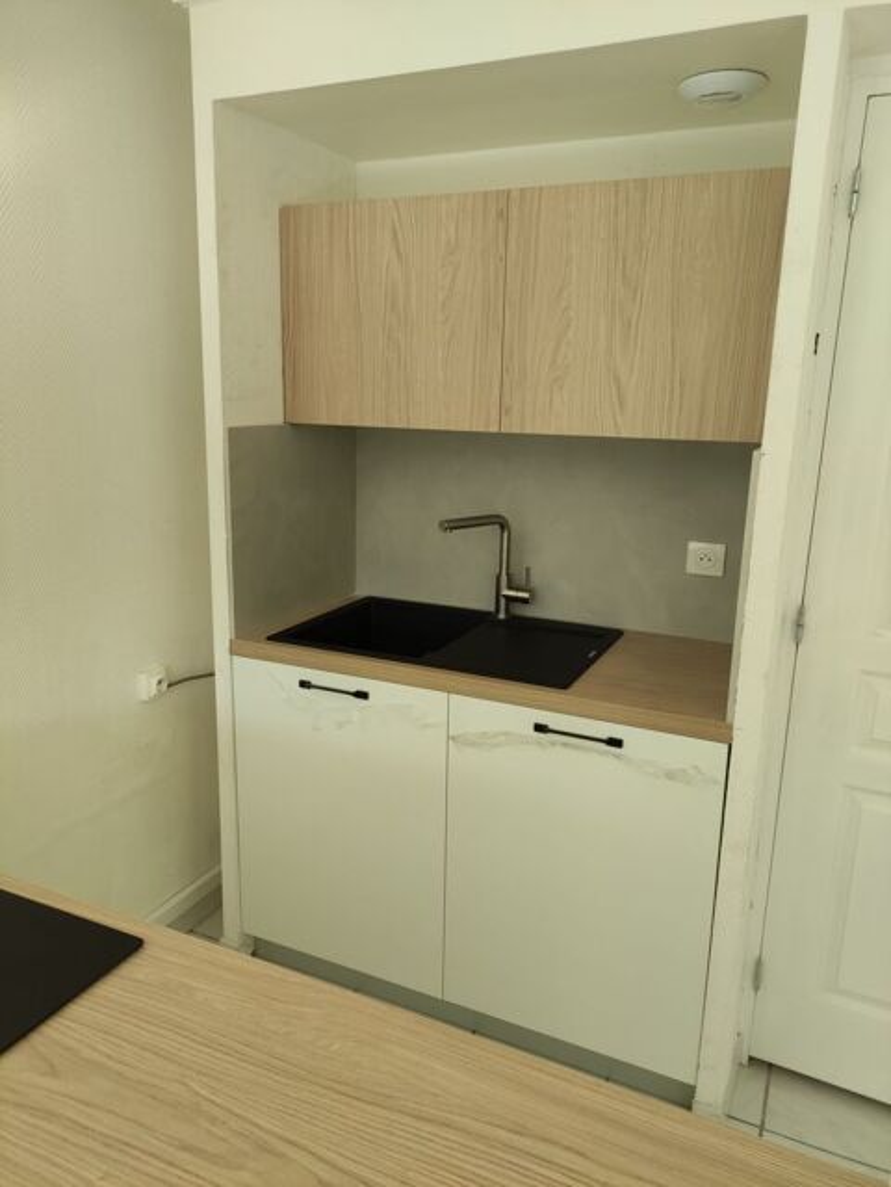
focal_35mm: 25
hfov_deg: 54.9
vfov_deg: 69.4
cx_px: 446
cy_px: 594
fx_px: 857
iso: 50
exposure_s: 1/124
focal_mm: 5.43
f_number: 1.89
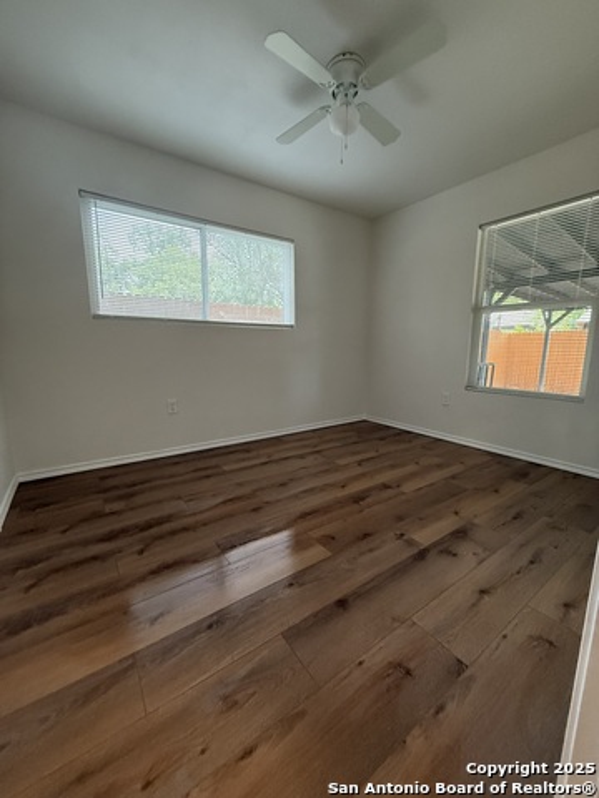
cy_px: 399
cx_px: 300
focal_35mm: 14
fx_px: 323
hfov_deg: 85.7
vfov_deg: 102.1
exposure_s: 1/120
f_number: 2.2
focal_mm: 2.22
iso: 500
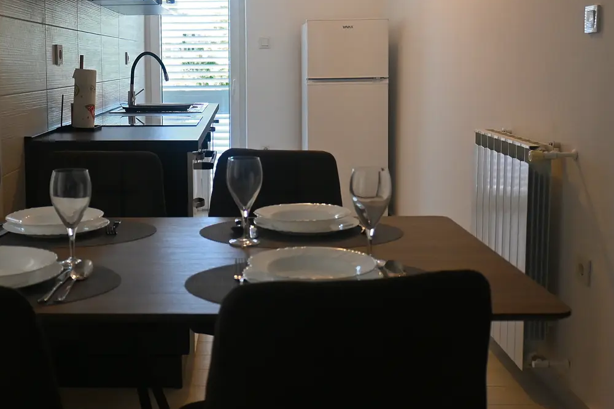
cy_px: 138
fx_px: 808
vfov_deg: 28.2
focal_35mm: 47
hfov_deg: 41.1
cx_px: 212
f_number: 3.8
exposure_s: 1/125
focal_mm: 19.5
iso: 800
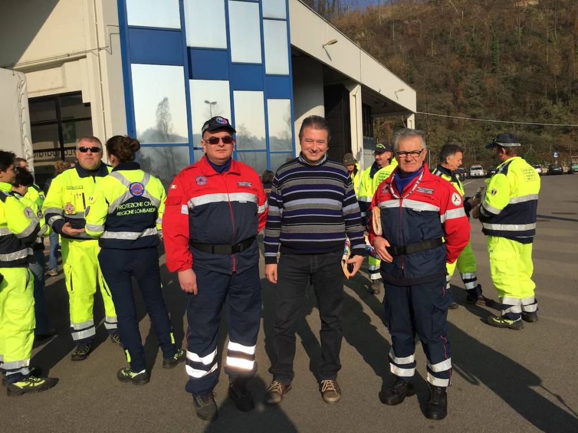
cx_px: 289
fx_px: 484
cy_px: 216
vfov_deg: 48.2
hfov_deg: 61.7
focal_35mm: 29
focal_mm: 4.15
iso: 32
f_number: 2.2
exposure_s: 1/2825
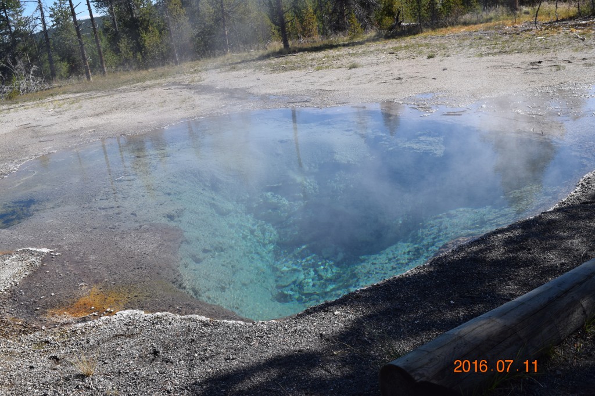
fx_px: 595
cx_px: 298
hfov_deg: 53.1
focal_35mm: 36
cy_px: 198
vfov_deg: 36.8
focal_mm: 24
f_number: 9
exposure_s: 1/320
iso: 200
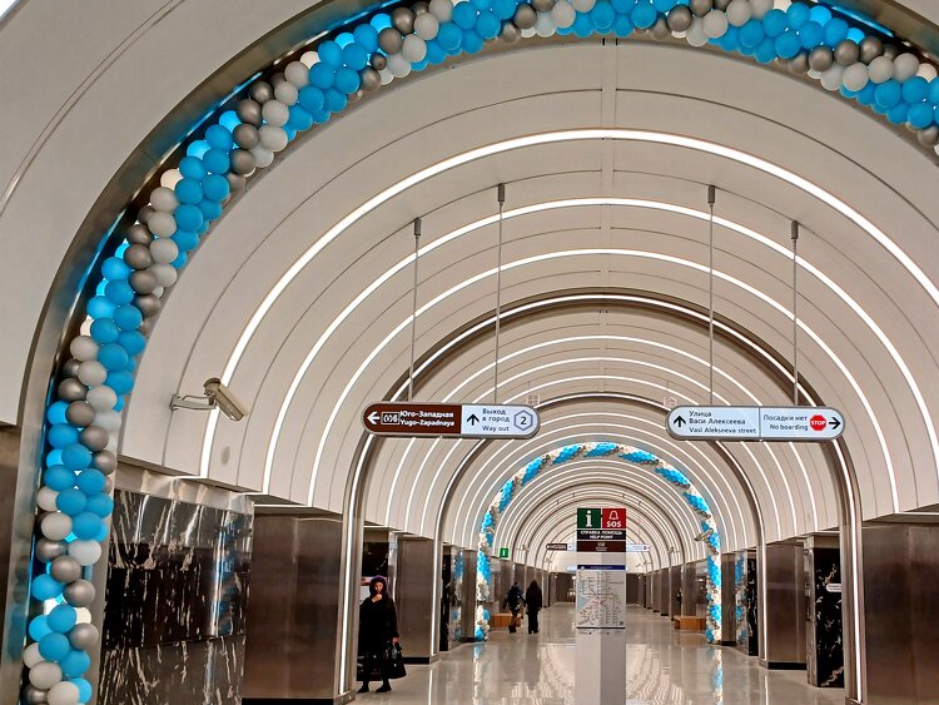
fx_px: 1004
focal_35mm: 37
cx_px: 590
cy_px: 431
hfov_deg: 49.6
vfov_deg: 38.5
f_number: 1.8
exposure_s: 1/50
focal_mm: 3.98
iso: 20
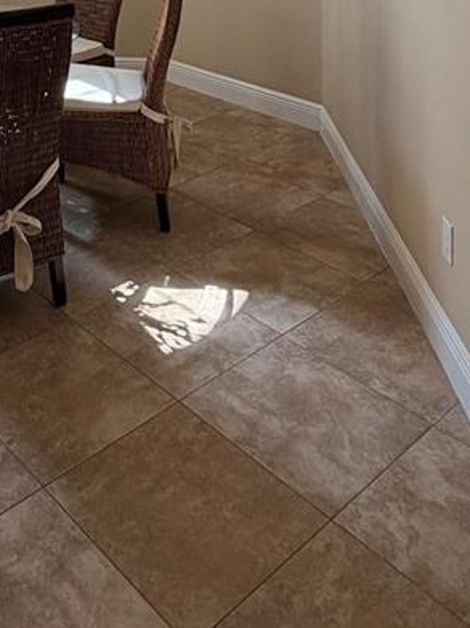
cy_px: -116
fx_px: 779
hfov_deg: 31.8
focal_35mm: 43
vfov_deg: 35.2
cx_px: 35
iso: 64
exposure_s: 1/121
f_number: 2.2
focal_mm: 2.22
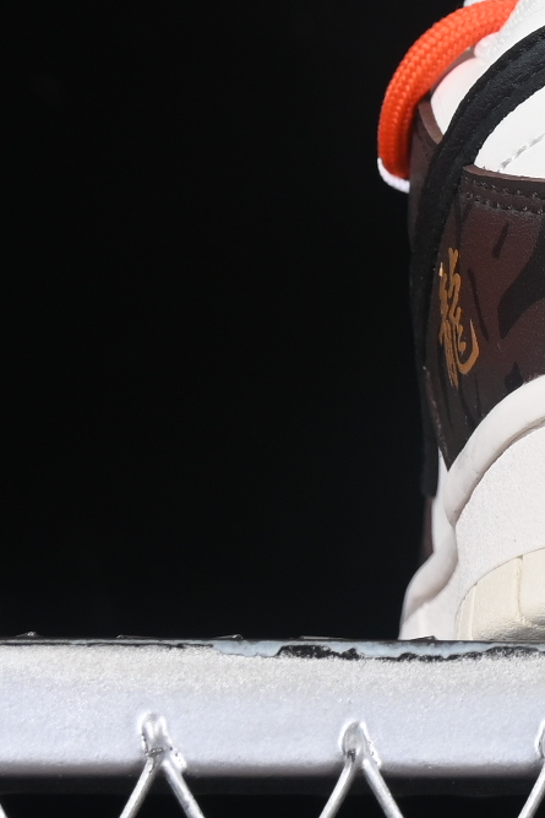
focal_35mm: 313
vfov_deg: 6.6
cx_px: 1183
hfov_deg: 4.3
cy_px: -40
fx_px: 7103
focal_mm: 50
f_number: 7.1
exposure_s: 1/80
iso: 160
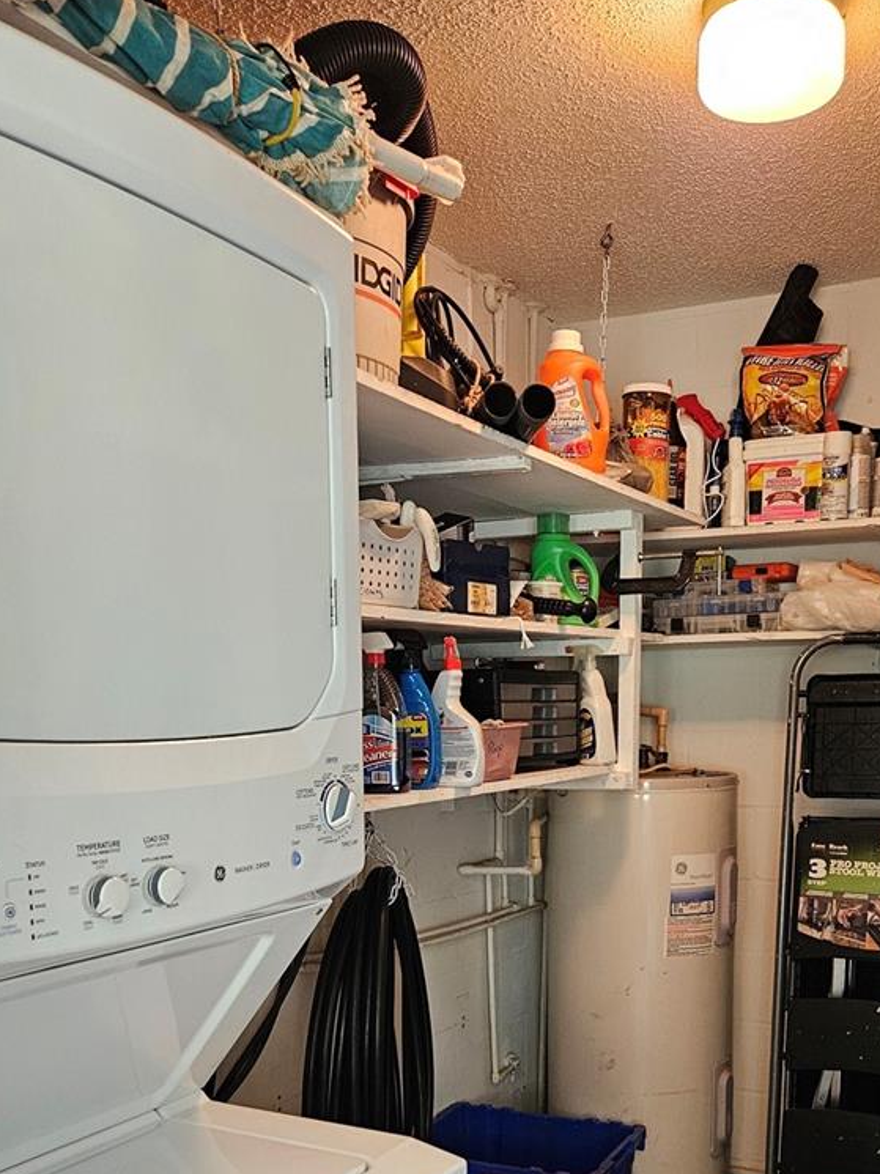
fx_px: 1255
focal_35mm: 37
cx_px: 548
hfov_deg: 38.4
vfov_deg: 48.0
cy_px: 897
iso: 800
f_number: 1.8
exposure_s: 1/120
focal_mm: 5.4
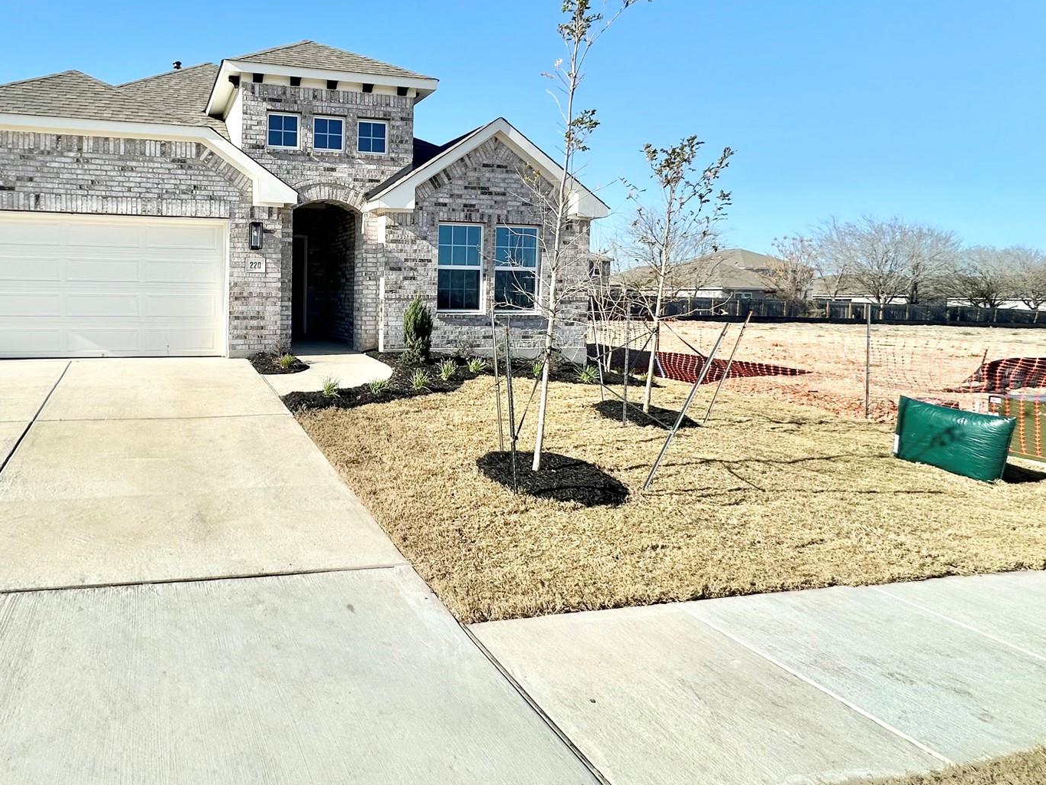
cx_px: 268
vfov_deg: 62.9
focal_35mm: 21
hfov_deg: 73.7
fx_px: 635
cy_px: 315
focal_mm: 2.22
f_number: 2.2
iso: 50
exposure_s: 1/2618
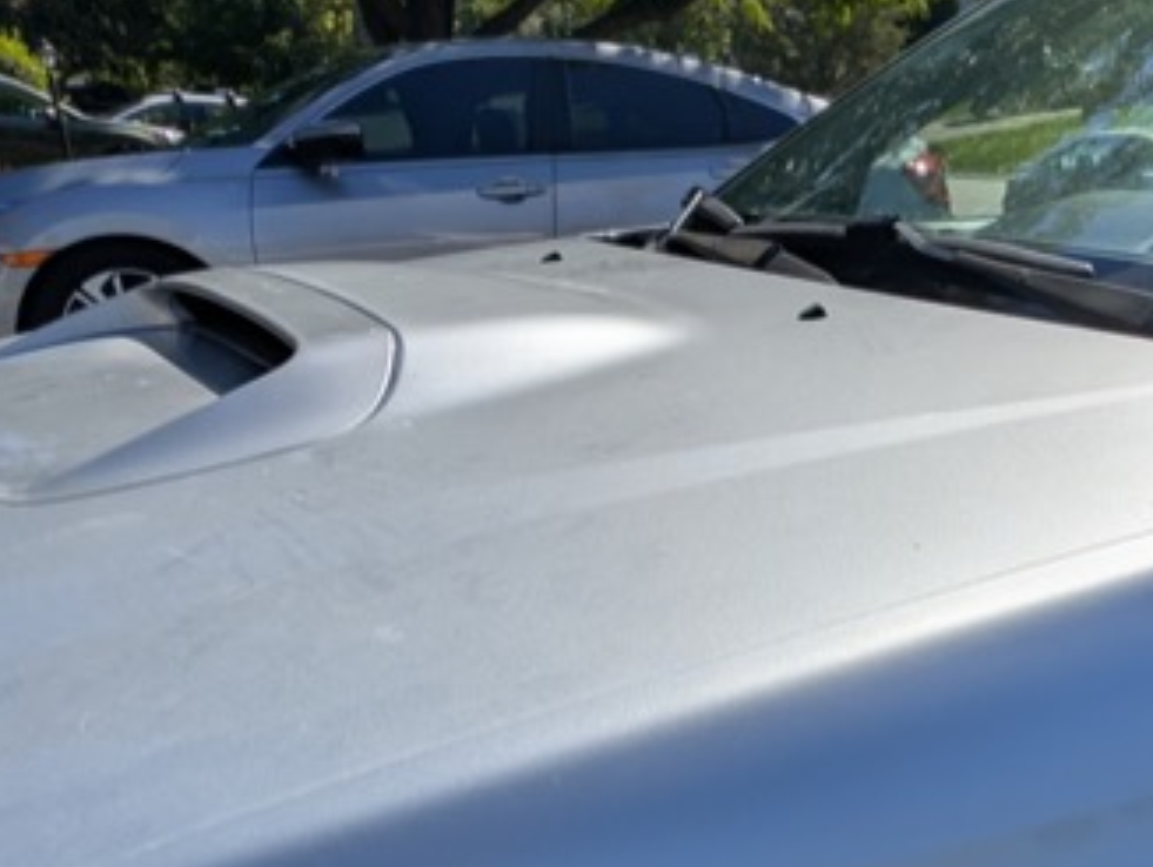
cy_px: 837
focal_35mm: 44
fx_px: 1467
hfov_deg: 41.5
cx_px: 874
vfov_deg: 30.9
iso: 45
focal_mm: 2.02
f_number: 1.7
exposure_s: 1/8197
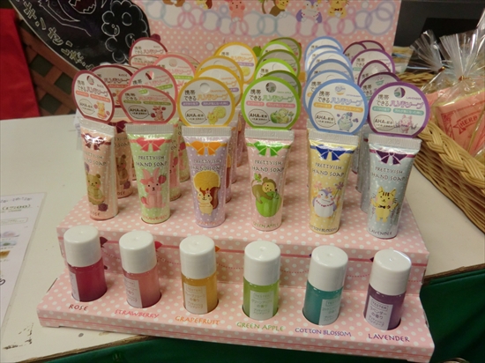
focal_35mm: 29
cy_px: 182
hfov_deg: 61.7
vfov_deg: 48.2
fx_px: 406
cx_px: 242
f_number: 3.5
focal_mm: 5.2
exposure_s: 1/60
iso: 200
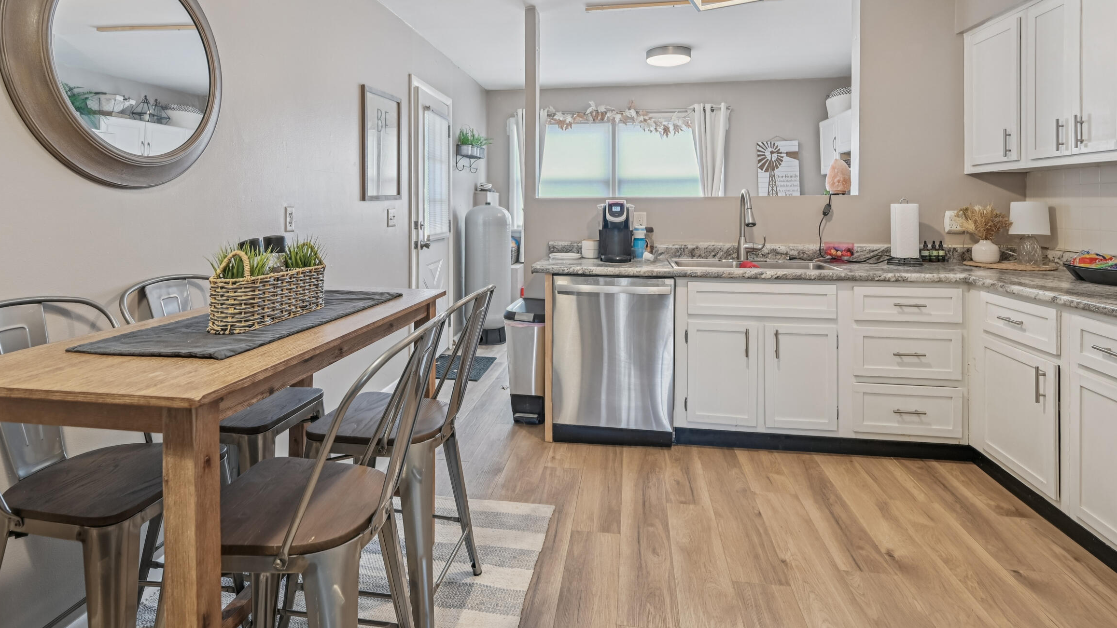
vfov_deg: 57.0
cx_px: 536
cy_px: 207
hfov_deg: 89.5
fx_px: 563
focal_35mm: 19
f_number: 4
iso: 400
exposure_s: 1/8
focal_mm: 14
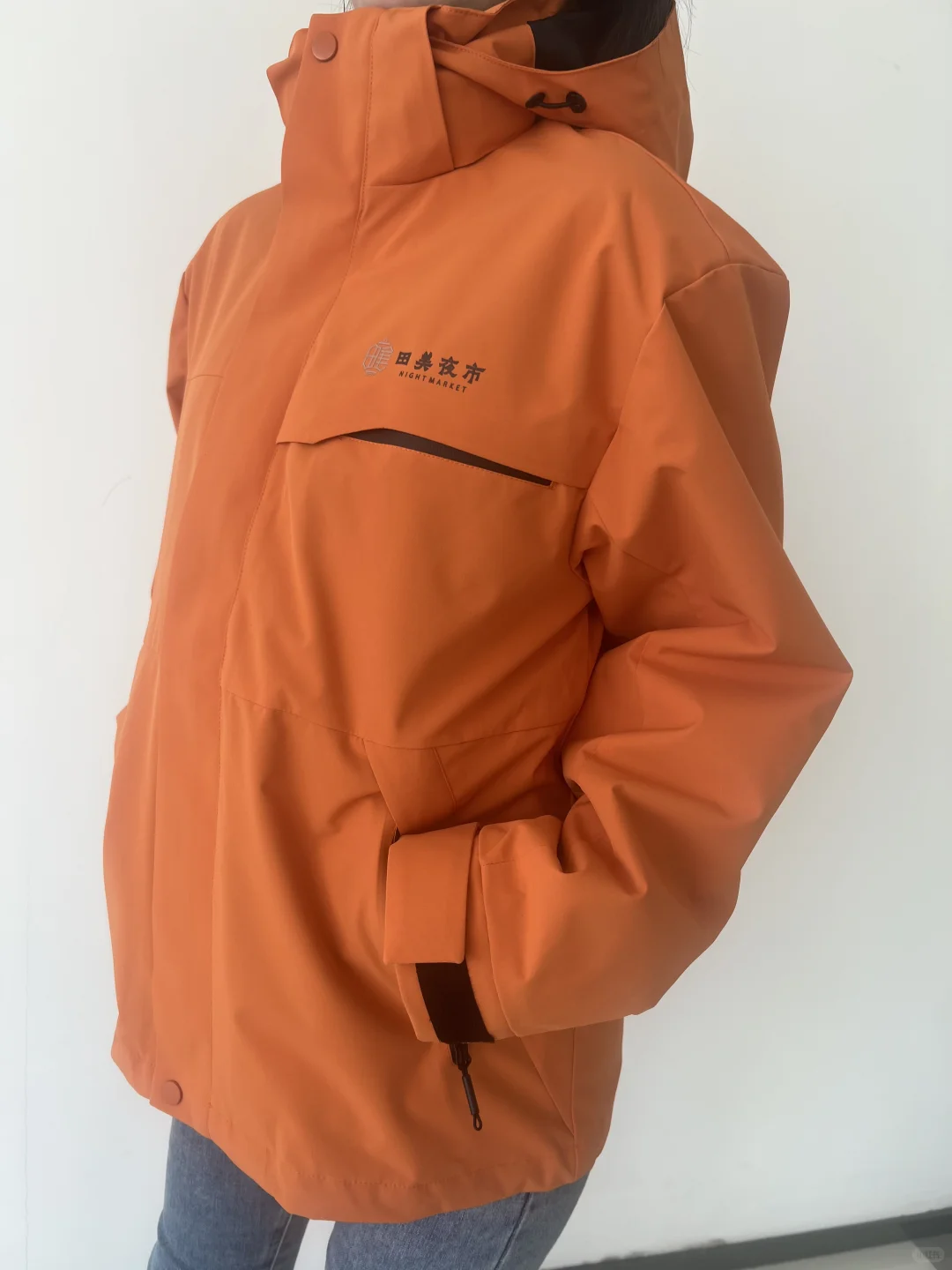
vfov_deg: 67.3
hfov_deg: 53.1
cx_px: 476
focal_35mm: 26
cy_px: 635
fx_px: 953
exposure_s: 1/126
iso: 32
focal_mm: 5.7
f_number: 1.5
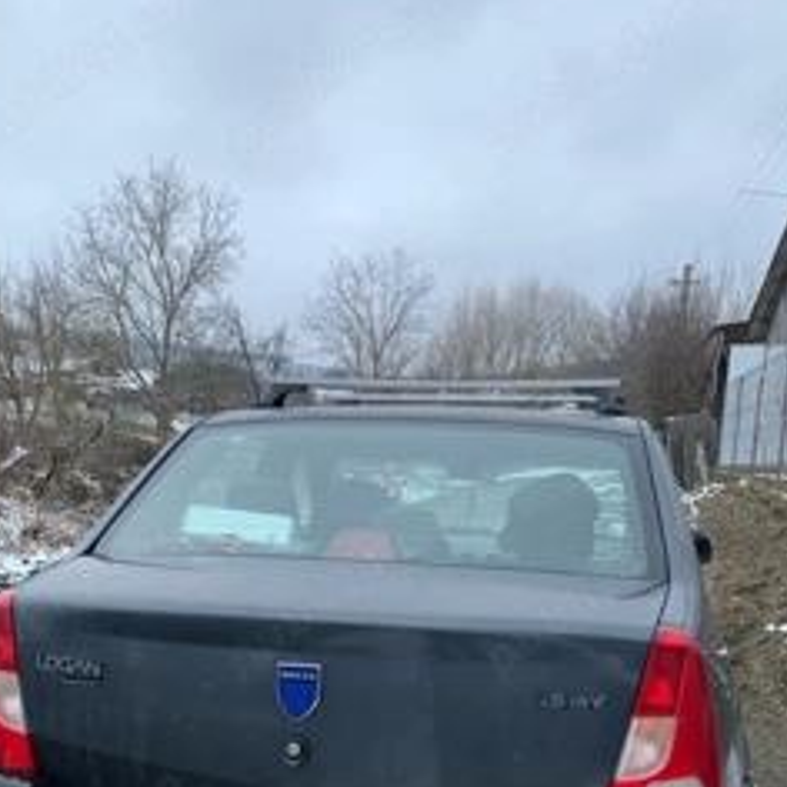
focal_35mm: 39
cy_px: 634
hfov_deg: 42.8
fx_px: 1003
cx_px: 400
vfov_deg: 41.0
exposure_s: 1/643
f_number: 1.8
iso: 25
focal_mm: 4.25
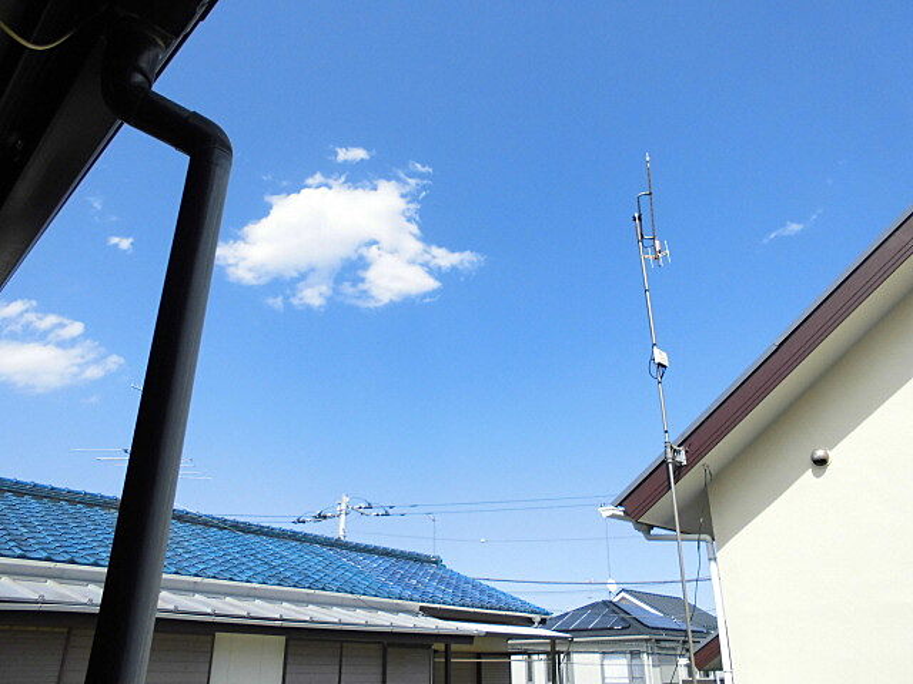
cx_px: 456
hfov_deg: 67.3
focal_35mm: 26
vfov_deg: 53.1
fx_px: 686
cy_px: 342
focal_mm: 4.6
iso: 100
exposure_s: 1/640
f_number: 3.5
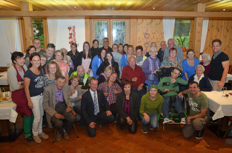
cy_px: 76
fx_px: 174
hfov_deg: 67.5
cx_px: 116
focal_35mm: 27
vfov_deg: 47.7
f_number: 4
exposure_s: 1/60
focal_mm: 18
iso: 800
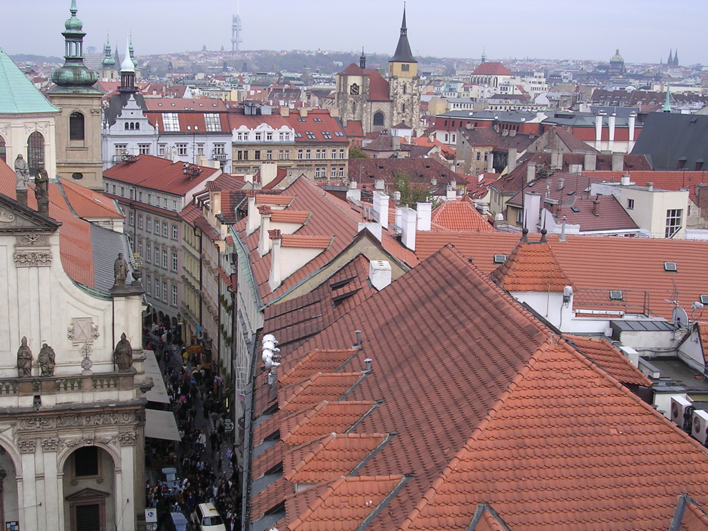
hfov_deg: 38.9
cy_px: 266
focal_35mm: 49
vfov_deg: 29.7
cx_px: 354
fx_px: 1002
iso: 100
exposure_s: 1/167
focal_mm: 7.5
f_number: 3.1
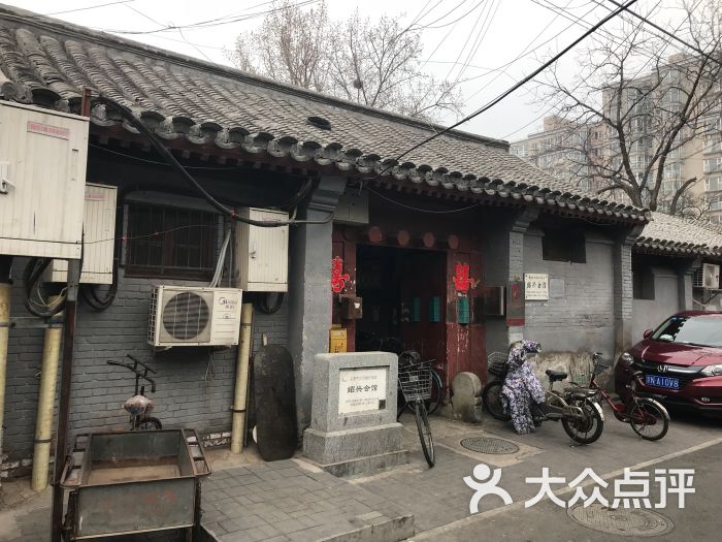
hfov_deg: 63.4
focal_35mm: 28
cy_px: 271
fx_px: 584
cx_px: 361
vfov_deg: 49.7
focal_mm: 3.99
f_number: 1.8
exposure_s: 1/825
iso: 20
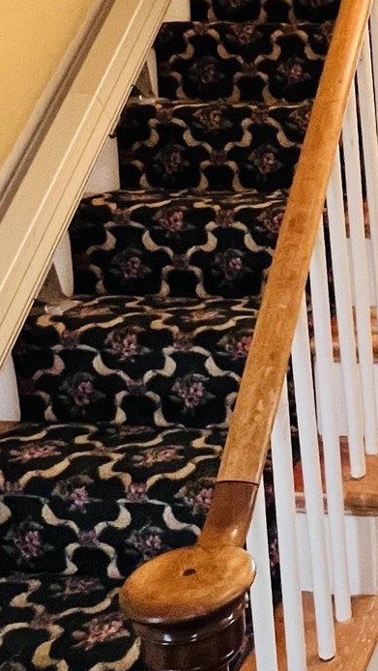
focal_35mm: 47
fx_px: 836
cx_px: 528
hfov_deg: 22.1
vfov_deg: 43.0
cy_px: 212
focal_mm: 1.57
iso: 400
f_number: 1.8
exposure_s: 1/60
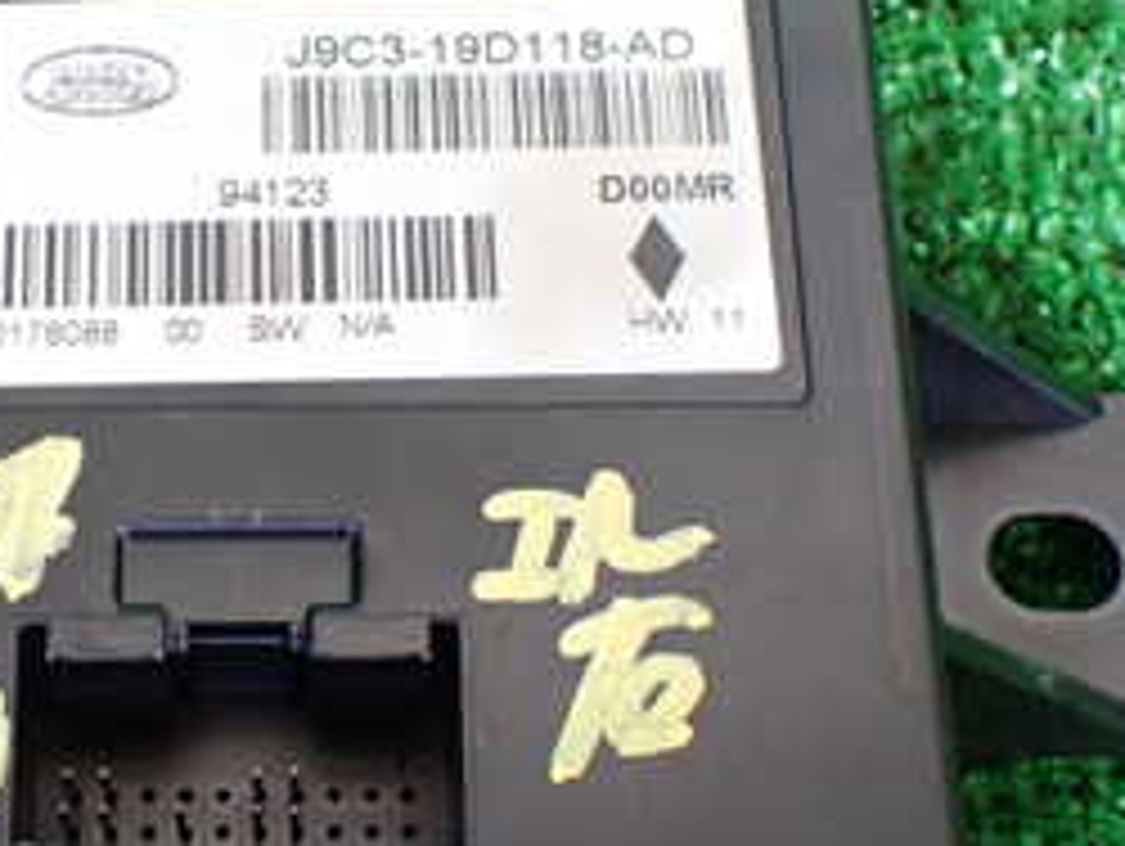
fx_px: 2342
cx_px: 207
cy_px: 500
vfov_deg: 20.5
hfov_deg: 26.5
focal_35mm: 72
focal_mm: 5.4
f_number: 2.3
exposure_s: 1/125
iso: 800
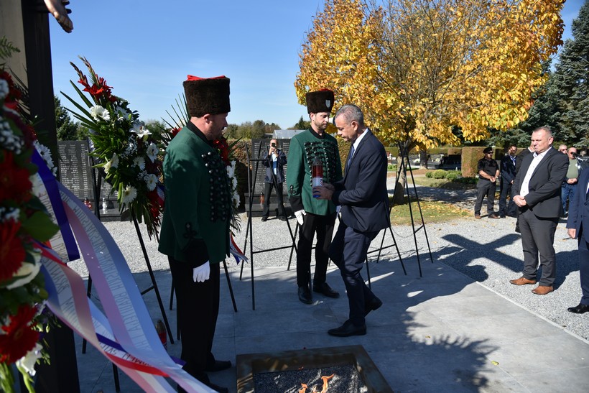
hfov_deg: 73.7
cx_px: 294
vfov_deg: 53.2
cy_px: 196
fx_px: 393
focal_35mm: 24
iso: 320
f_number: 4
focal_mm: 24
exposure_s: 1/2500
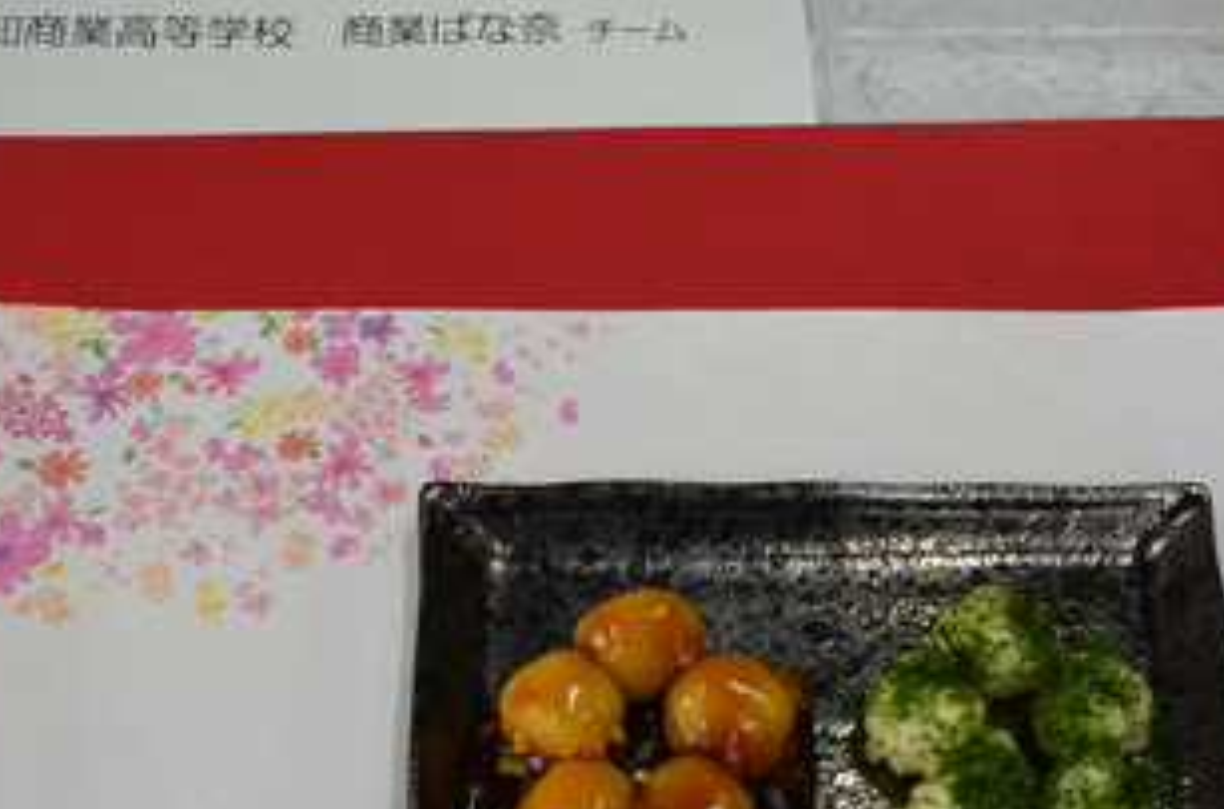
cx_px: 706
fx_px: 2069
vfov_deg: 22.1
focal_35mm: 61
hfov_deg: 32.9
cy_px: 371
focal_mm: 26
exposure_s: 1/125
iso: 400
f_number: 5.6
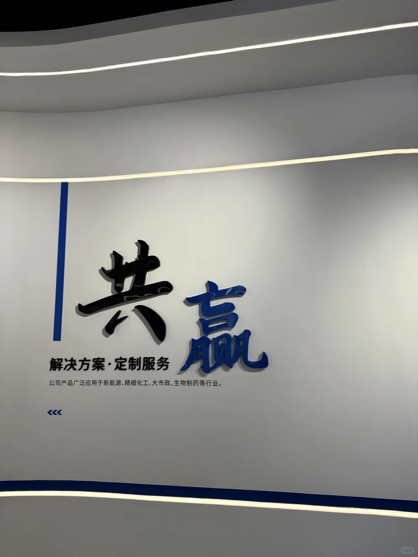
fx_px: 386
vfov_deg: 71.6
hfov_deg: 56.8
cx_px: 209
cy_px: 278
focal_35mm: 24
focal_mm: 6.76
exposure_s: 1/438
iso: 80
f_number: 1.78
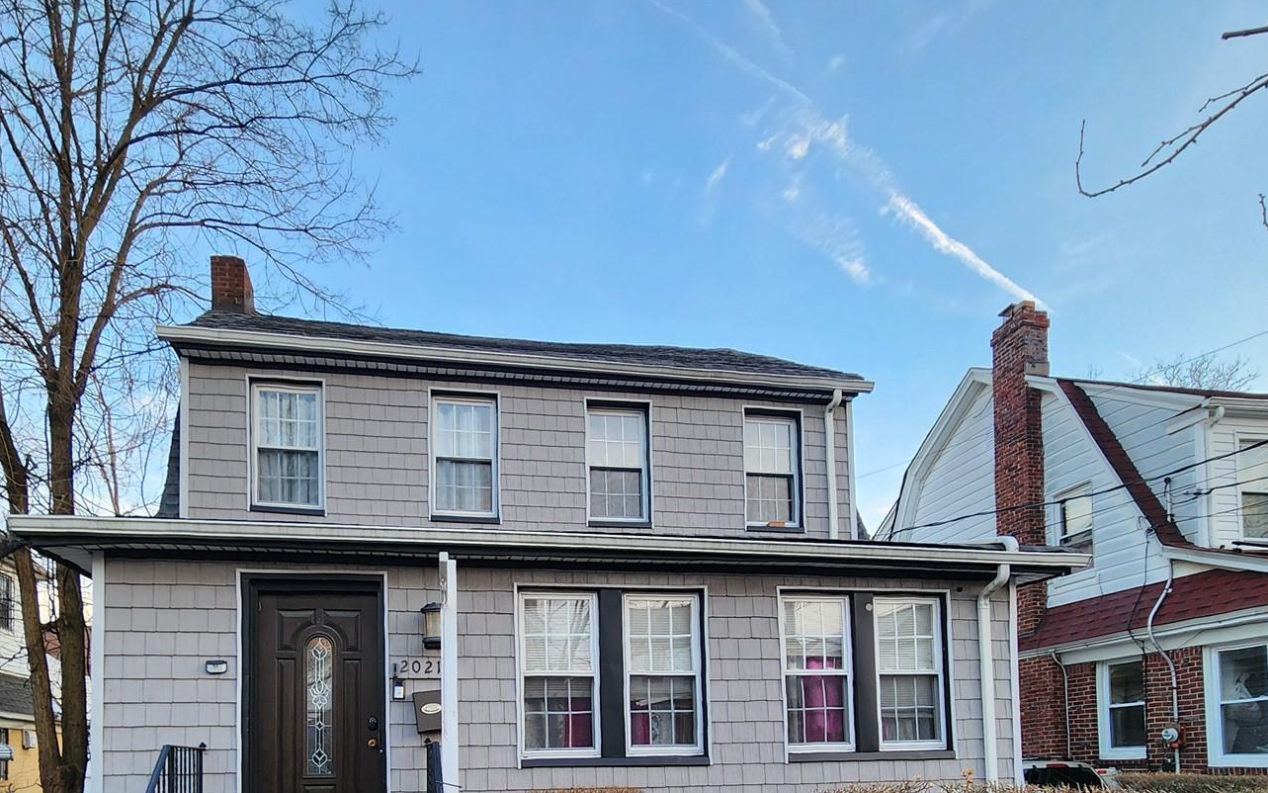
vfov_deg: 47.8
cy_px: 750
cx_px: 570
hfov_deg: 79.4
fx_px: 760
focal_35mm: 22
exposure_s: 1/120
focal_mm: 2.2
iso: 64
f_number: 2.2
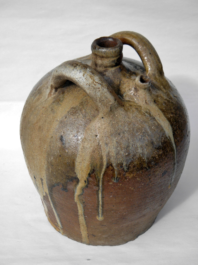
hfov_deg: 27.0
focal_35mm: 54
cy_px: 132
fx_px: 412
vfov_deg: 35.5
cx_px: 99
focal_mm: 9.7
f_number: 4.1
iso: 100
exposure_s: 1/400
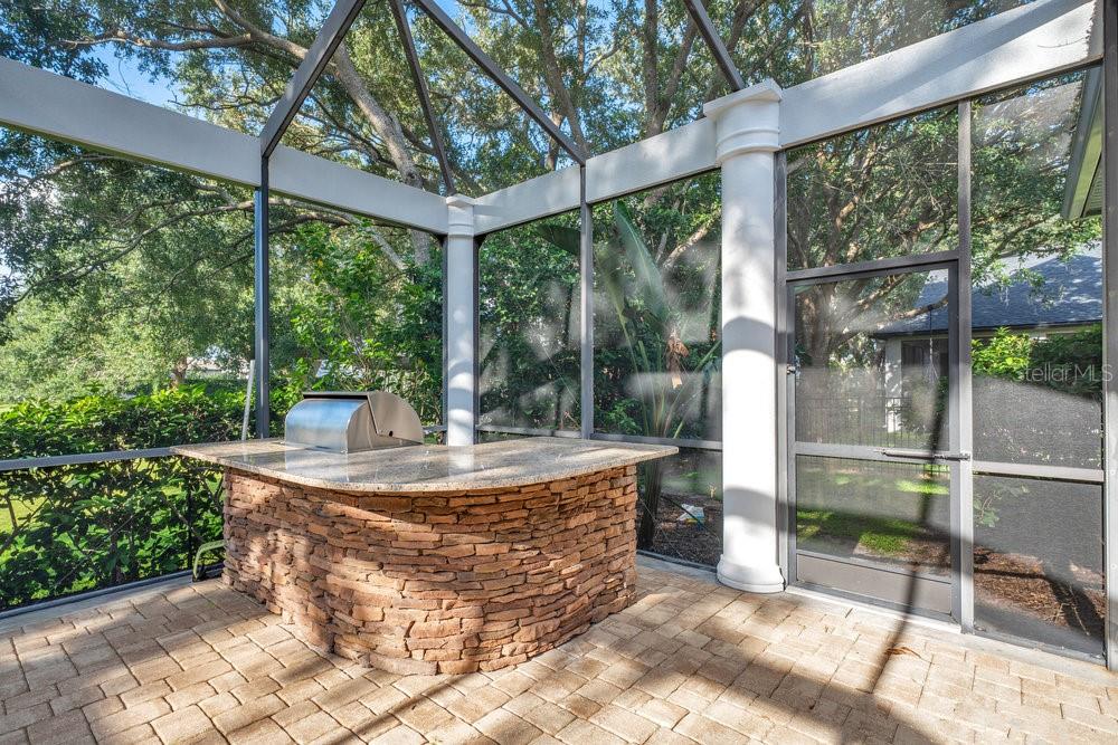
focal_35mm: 16
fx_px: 497
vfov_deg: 73.8
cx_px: 559
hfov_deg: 96.7
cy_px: 372
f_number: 4.5
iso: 100
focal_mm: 16
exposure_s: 1/80
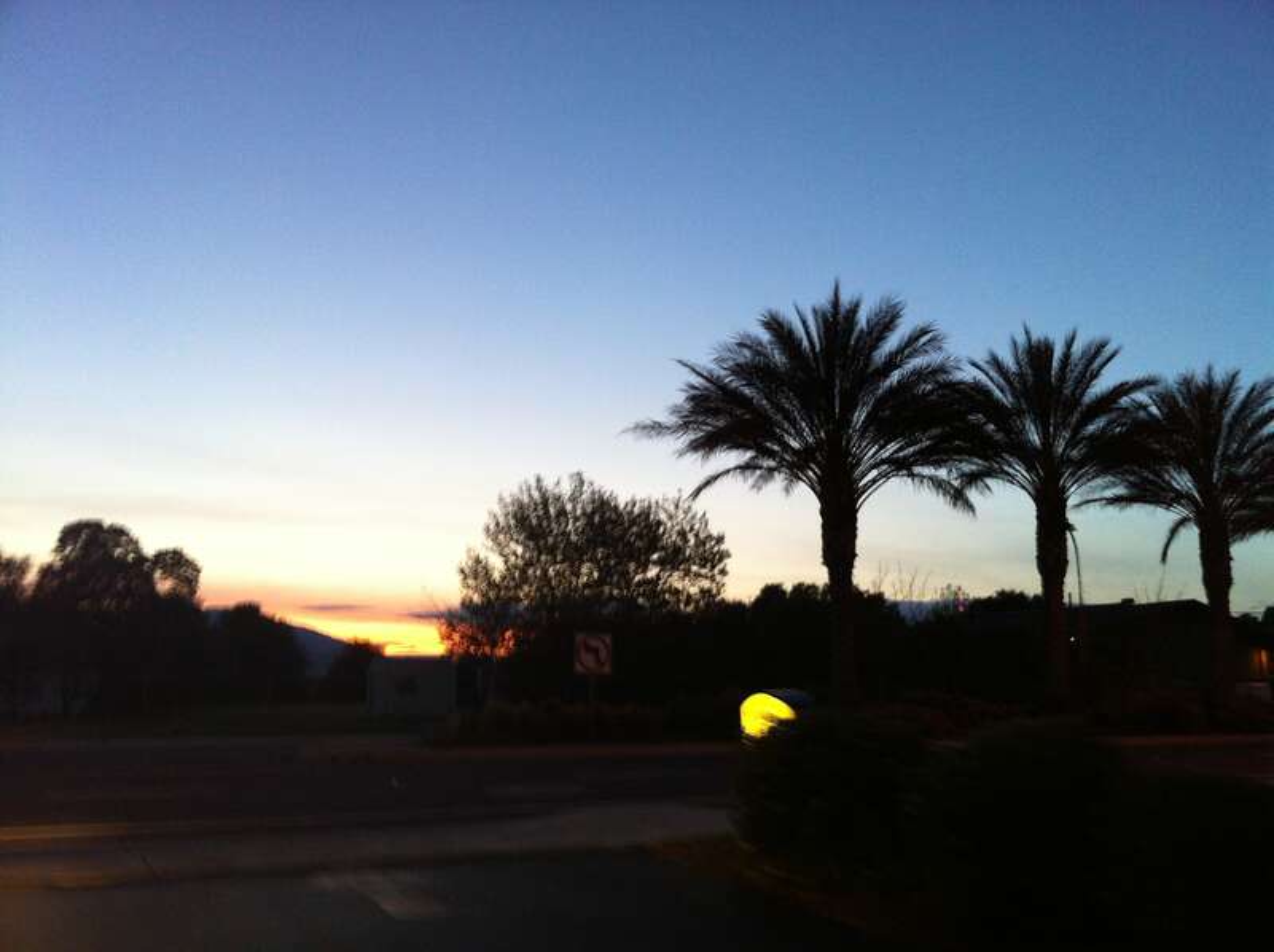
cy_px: 476
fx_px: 1287
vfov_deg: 40.6
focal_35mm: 35
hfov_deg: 52.7
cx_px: 637
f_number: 2.8
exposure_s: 1/15
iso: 125
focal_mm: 3.85
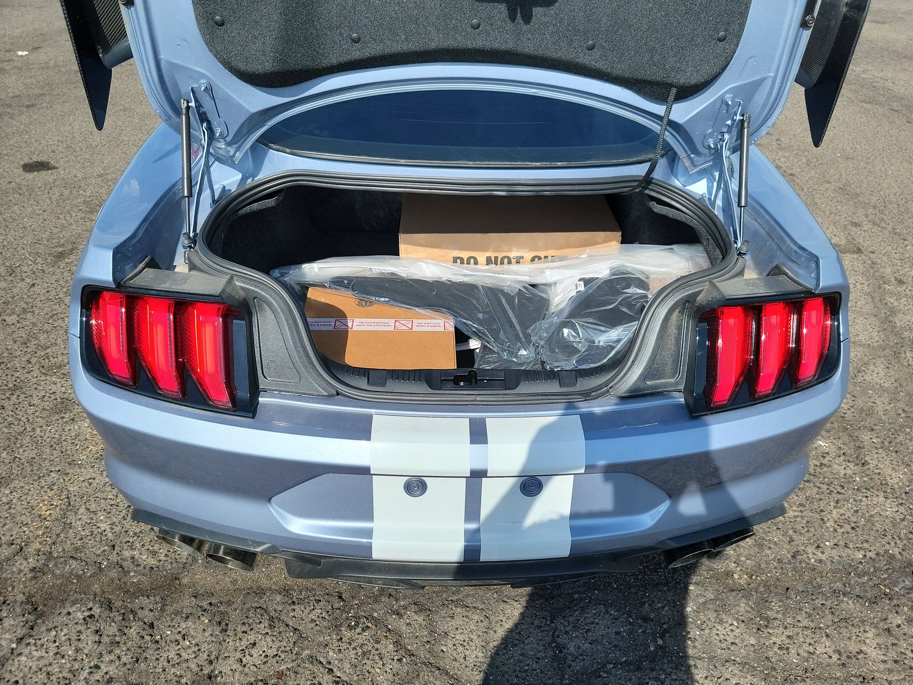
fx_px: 633
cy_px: 342
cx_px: 456
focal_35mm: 24
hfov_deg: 71.6
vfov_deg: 56.8
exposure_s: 1/868
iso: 50
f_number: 1.8
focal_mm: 6.7
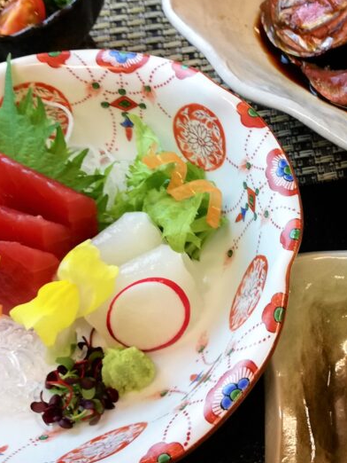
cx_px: 359
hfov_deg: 26.8
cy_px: 151
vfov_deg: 37.0
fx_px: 681
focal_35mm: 51
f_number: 2.2
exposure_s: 1/50
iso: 125
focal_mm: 3.81
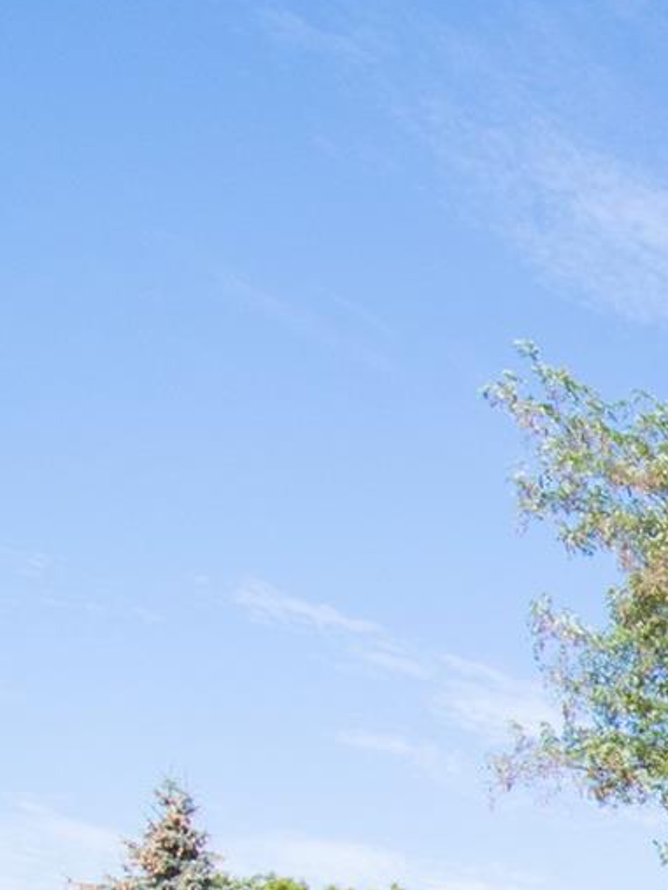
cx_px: 1485
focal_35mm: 64
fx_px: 1645
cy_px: 1119
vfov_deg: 26.3
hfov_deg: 15.7
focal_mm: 11
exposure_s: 1/200
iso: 400
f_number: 14
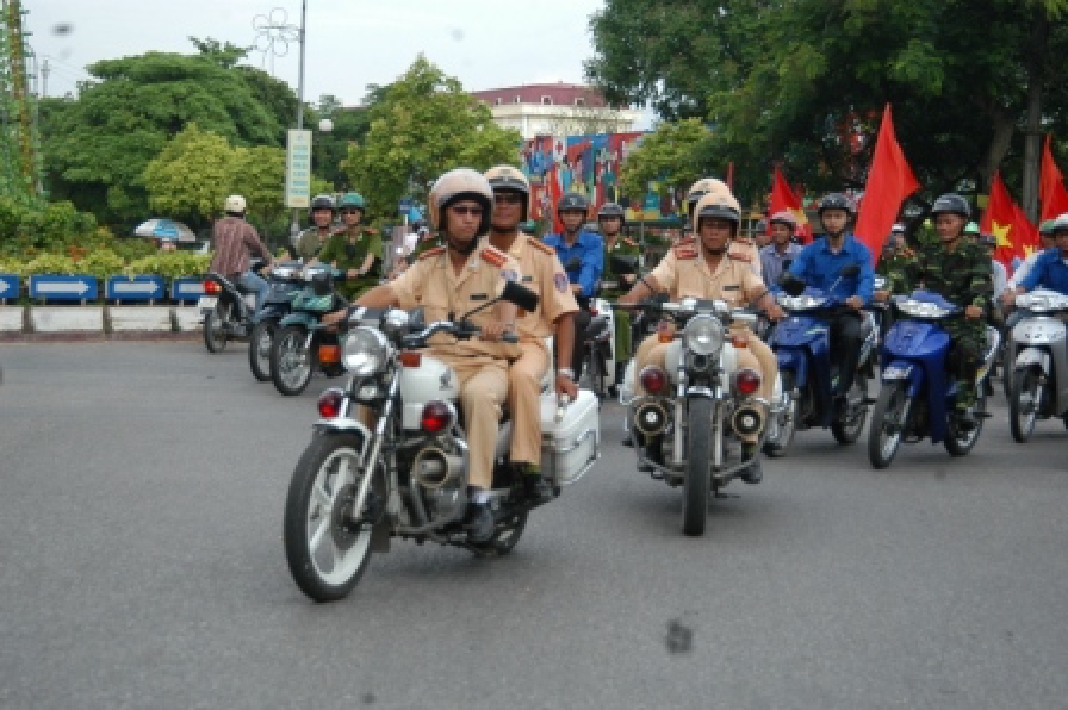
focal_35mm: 78
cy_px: 355
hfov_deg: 26.0
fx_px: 2312
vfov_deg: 17.5
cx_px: 534
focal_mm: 52
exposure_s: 1/400
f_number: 5.6
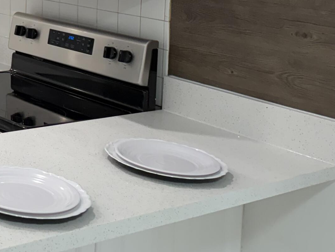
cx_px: -134
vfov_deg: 18.8
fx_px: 706
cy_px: -70
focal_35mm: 73
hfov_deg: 22.8
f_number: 1.6
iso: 100
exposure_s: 1/120
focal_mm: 5.96
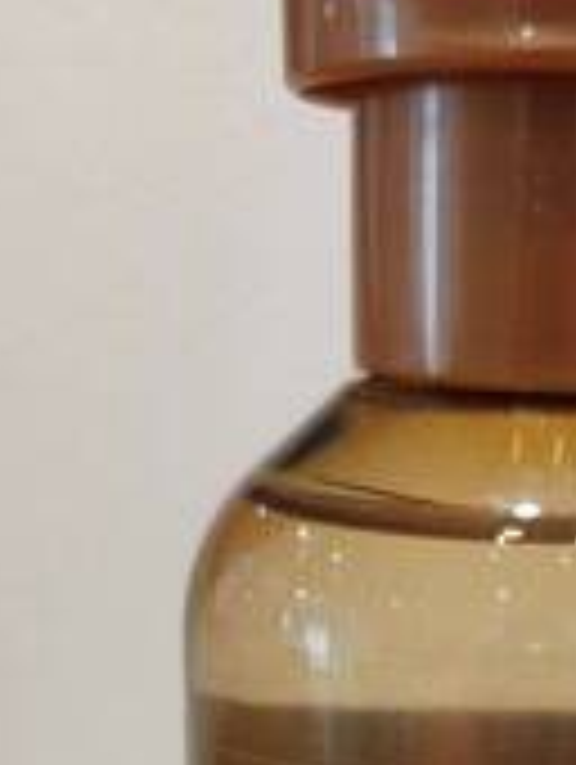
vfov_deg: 21.3
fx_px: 1793
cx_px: 544
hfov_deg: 17.9
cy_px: 1058
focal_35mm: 81
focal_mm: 6.19
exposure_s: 1/100
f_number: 1.65
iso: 500
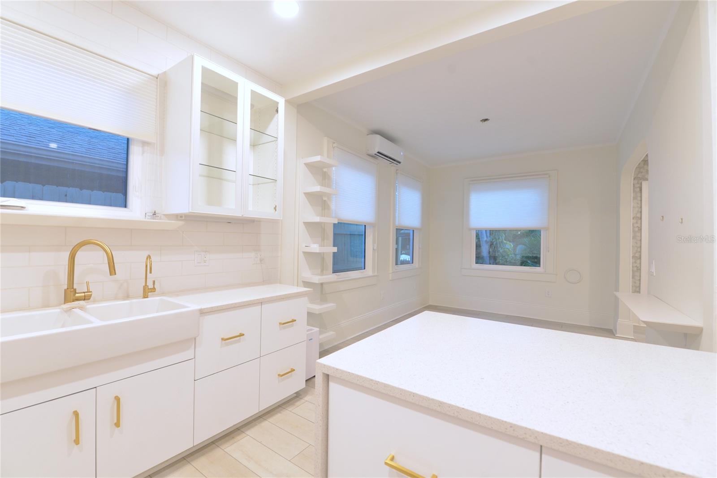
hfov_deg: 100.4
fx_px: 299
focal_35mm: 15
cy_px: 239
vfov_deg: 77.3
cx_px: 358
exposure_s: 1/20
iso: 1000
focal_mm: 15
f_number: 5.6
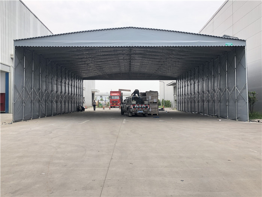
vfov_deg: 49.7
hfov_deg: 63.4
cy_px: 98
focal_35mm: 28
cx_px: 131
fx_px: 212
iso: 20
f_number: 1.8
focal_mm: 4
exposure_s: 1/571
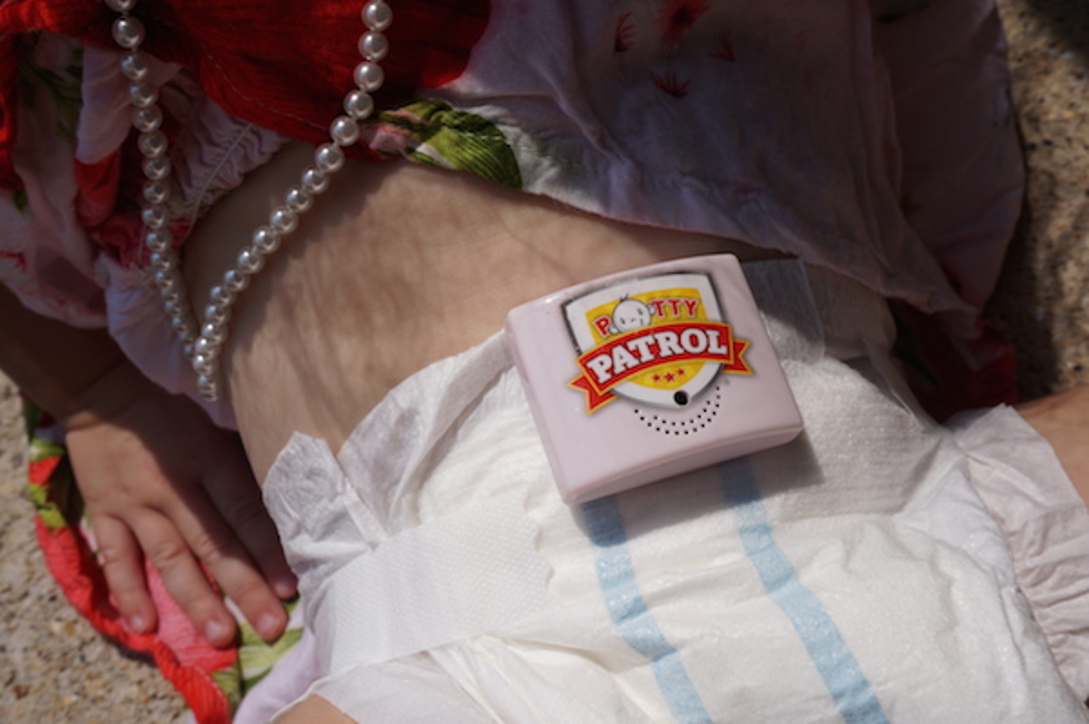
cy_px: 362
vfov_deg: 33.0
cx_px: 544
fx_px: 1224
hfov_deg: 48.0
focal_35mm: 40
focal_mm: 27
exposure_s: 1/640
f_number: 11
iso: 200
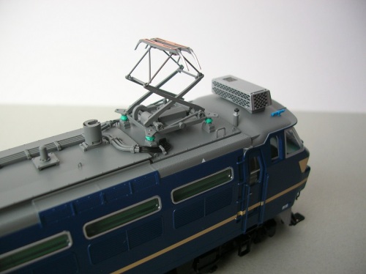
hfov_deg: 52.7
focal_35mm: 35
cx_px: 183
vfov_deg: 40.6
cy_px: 137
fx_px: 370
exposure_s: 1/30.4
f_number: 2.8
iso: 50
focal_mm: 5.8
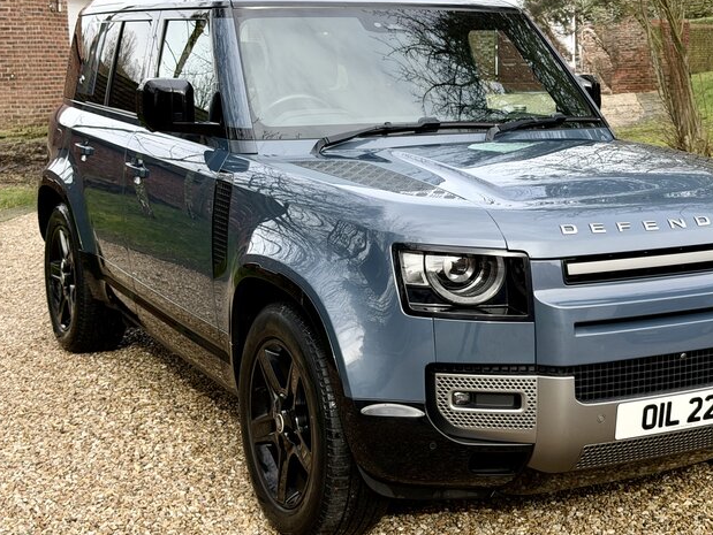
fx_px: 1278
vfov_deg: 23.7
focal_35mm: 62
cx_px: 449
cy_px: 309
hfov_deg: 31.0
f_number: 1.78
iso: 80
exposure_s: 1/895
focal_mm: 6.76
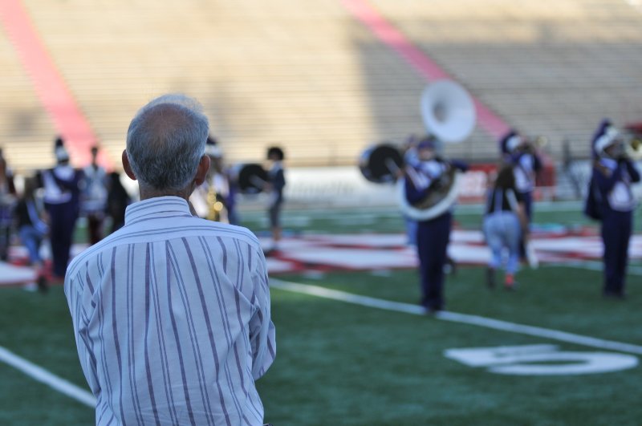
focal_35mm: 105
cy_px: 213
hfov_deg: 19.5
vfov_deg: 13.0
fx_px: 1870
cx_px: 321
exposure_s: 1/1250
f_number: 2.8
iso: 200
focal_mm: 70
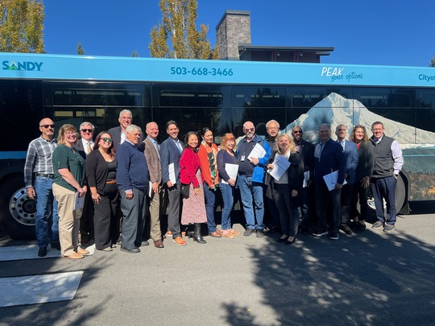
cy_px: 163
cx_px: 218
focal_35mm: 26
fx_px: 327
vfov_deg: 53.1
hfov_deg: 67.3
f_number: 1.5
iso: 50
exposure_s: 1/2841
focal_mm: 5.7
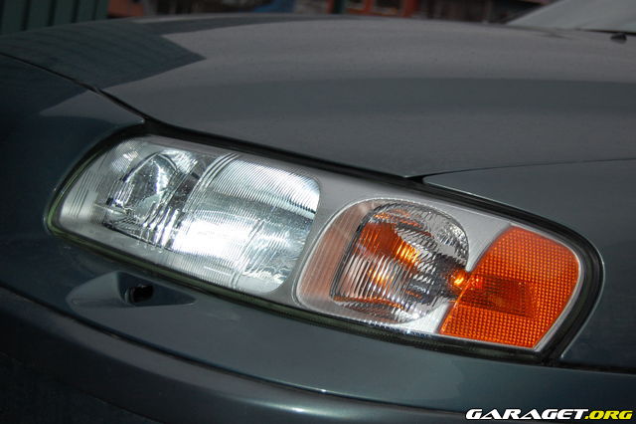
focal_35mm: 63
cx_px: 318
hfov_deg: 31.9
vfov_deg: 21.5
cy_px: 212
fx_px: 1112
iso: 400
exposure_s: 1/320
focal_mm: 42
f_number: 5.3
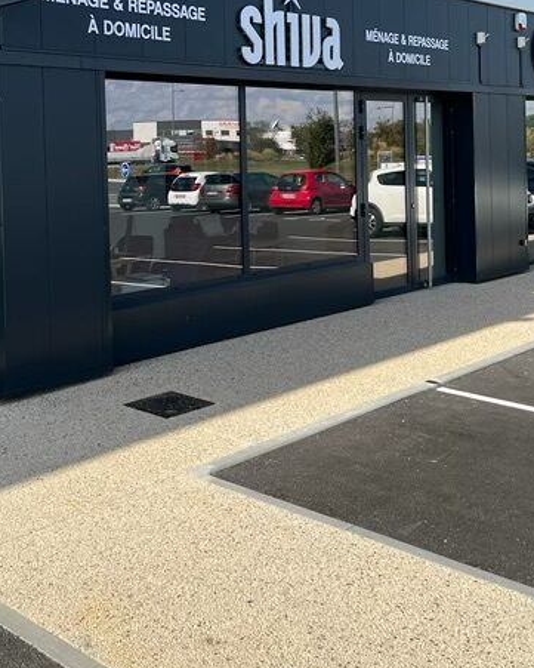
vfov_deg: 39.9
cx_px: 204
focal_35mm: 45
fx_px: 889
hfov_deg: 33.3
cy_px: 161
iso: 50
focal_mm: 5.1
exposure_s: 1/2513
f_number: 1.6
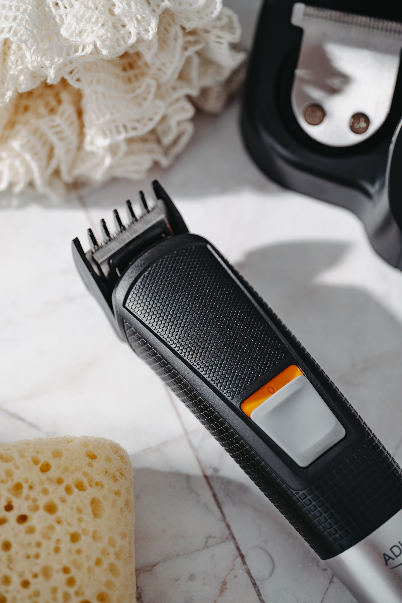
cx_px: 201
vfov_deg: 19.5
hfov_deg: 13.0
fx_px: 1758
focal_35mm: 105
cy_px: 302
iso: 100
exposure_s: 1/125
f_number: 4
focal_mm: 105
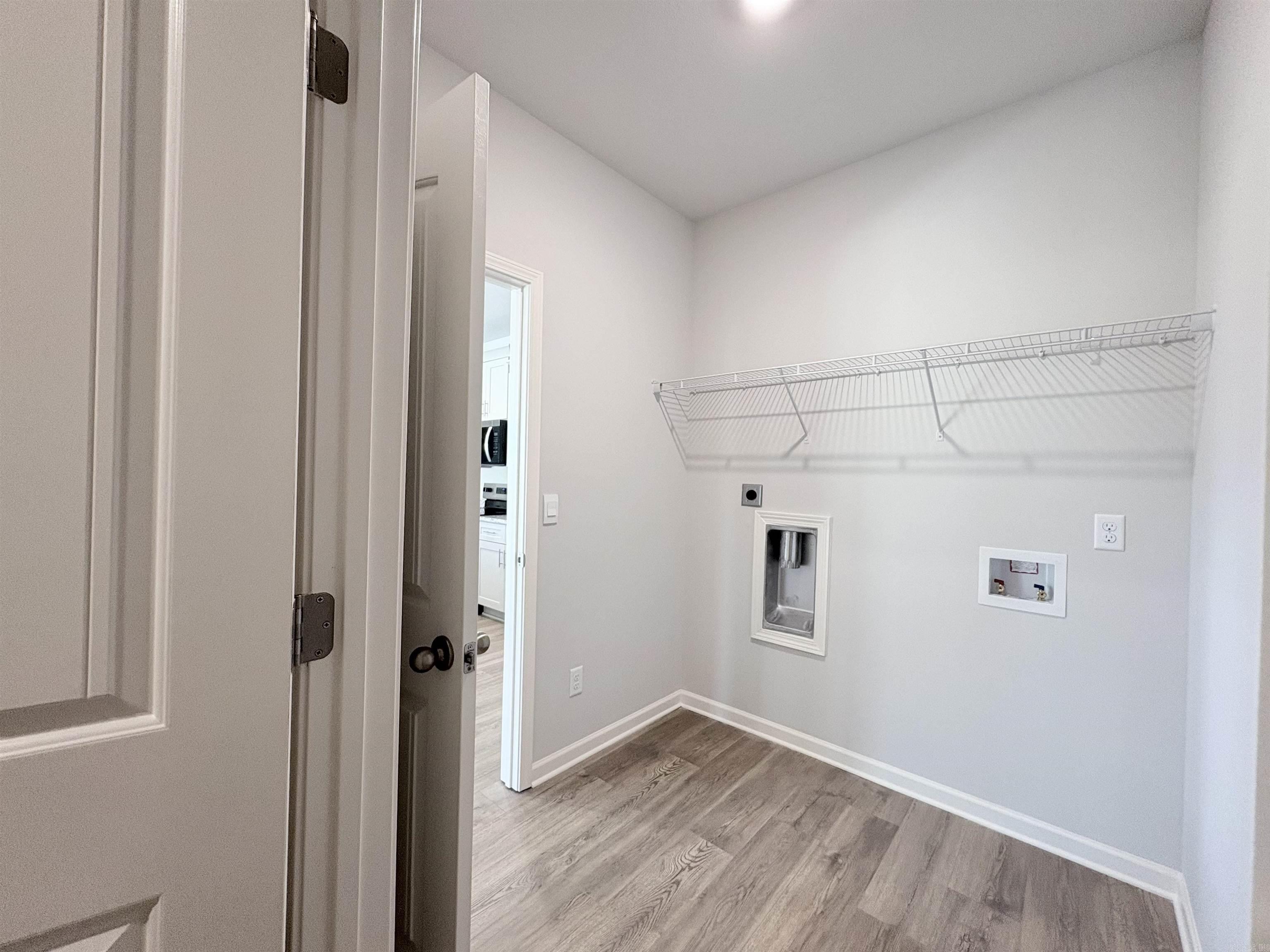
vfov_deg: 85.7
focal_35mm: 14
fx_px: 514
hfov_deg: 102.1
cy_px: 476
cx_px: 635
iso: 200
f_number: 2.2
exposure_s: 1/60
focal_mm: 2.22
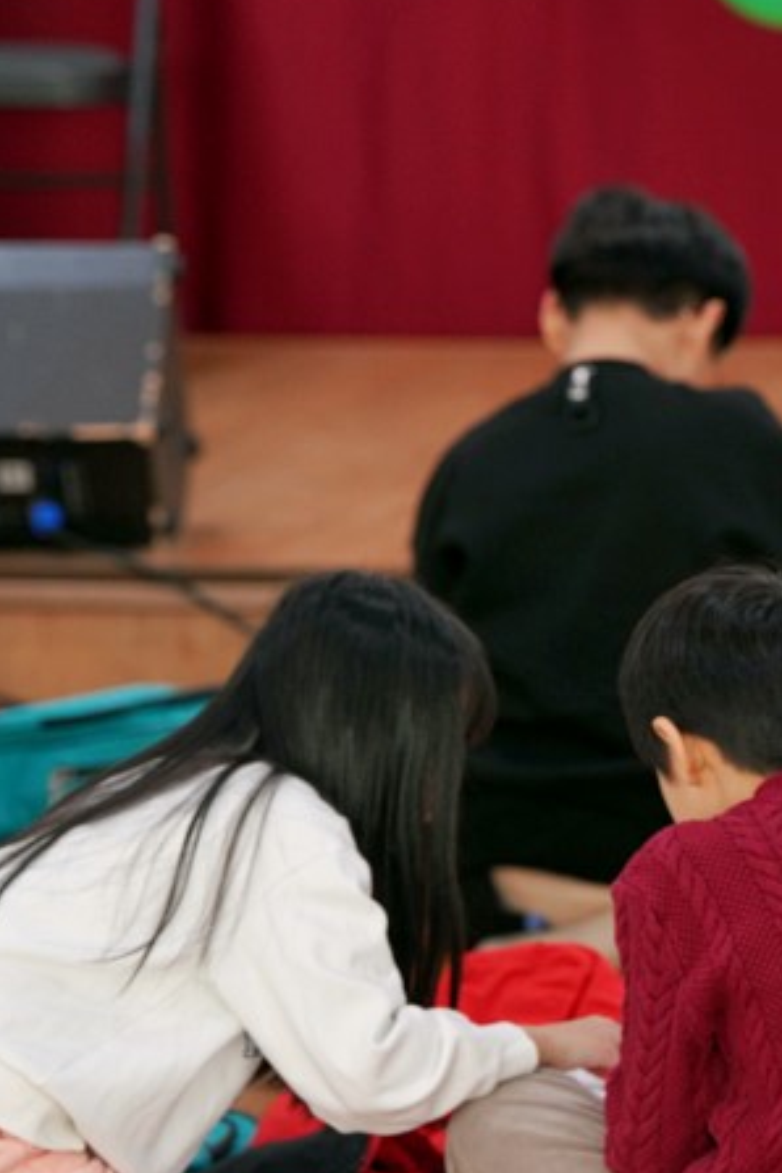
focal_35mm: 280
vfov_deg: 7.4
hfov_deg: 4.9
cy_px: 538
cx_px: 1086
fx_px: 9123
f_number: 4
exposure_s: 1/160
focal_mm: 139
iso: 1000
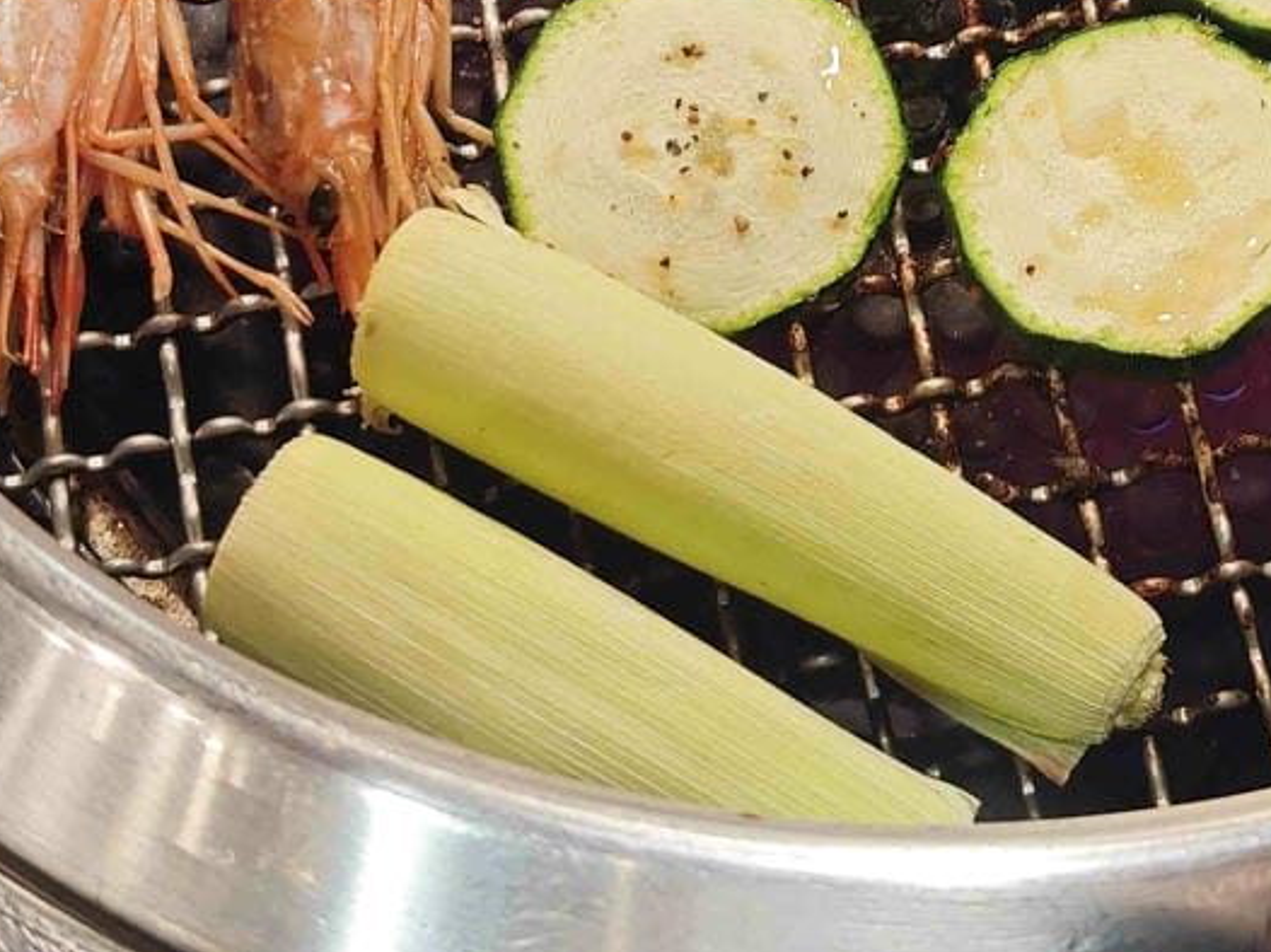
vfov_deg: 13.9
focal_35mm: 105
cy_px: 46
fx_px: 3854
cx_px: 1066
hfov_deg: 18.5
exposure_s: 1/60
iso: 232
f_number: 1.63
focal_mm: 8.72
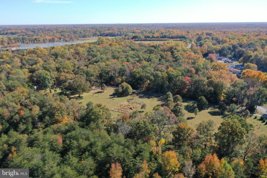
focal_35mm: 28
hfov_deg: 65.5
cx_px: 134
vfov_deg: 46.4
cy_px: 89
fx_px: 208
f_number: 5
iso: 100
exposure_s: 1/320
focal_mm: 10.26
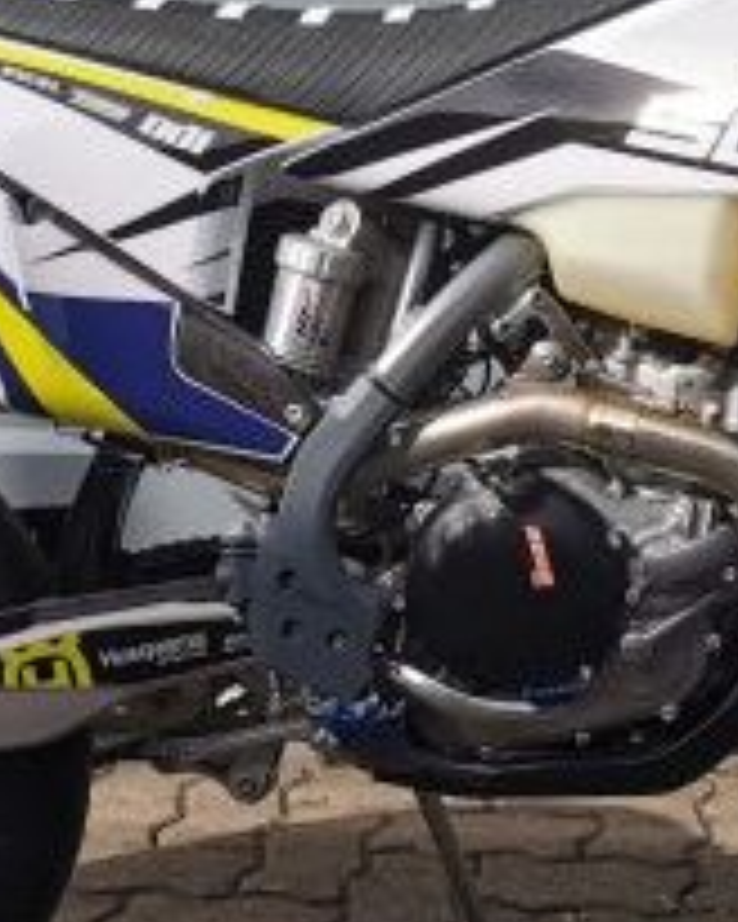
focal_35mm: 87
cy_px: 265
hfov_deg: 17.4
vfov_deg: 21.8
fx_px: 2375
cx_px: 639
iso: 50
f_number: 1.6
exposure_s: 1/5263
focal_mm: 5.56
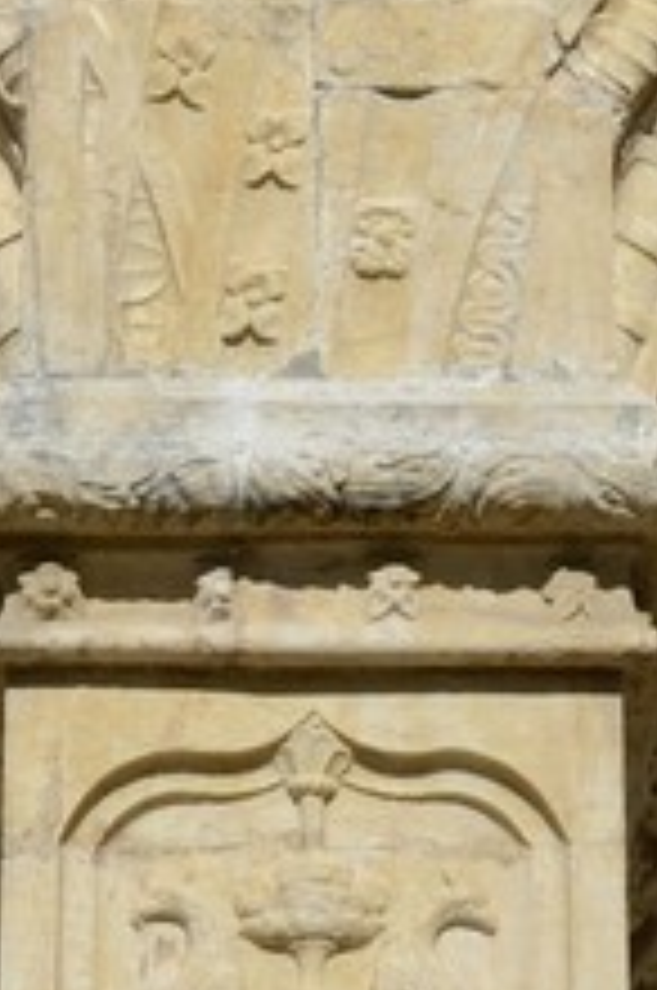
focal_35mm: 255
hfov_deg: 5.4
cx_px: 344
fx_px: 7002
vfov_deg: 7.4
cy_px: -1692
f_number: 22
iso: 100
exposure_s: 1/80
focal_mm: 35
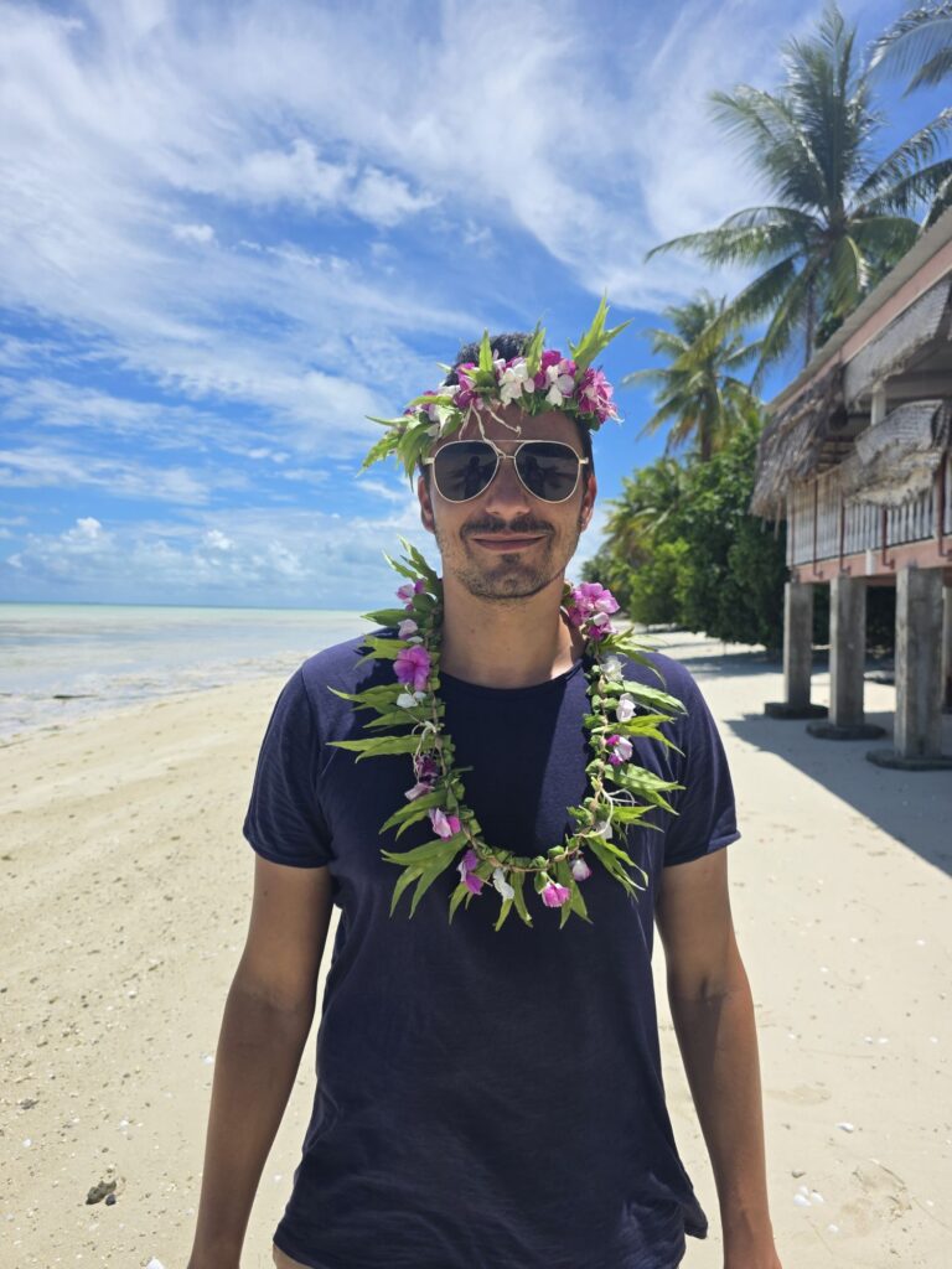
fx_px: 843
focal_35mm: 23
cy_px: 634
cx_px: 476
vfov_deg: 73.9
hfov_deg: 58.9
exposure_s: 1/7333
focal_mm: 6.3
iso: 80
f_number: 1.7
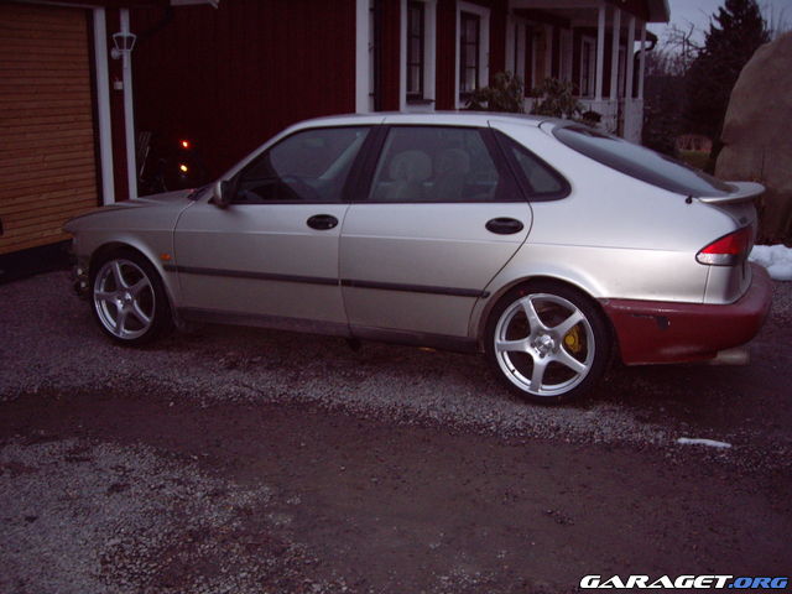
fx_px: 869
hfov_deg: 49.0
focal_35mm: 38
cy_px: 297
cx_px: 396
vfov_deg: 37.7
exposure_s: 1/40
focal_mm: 6.2
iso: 200
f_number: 2.7
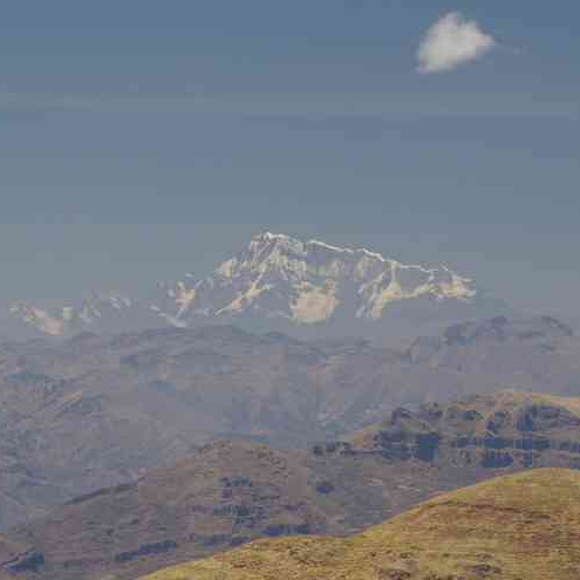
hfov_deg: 5.7
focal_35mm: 309
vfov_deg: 5.7
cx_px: 105
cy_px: 389
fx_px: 5858
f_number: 9
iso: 200
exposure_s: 1/200
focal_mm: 120
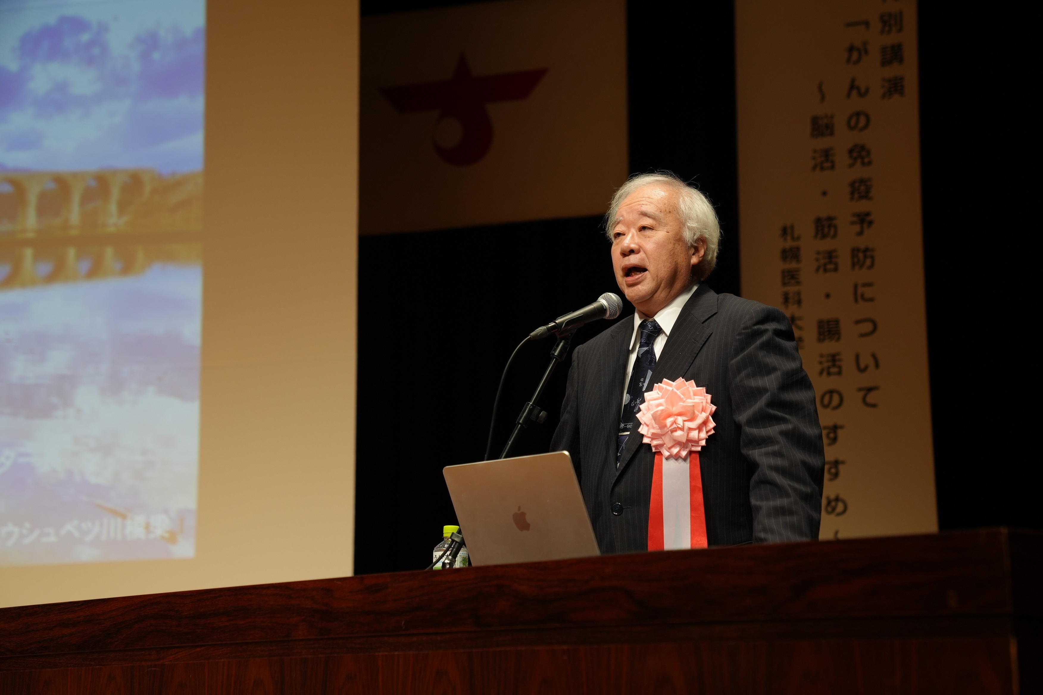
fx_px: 2028
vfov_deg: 19.5
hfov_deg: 28.8
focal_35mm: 70
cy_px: 348
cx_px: 522
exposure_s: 1/100
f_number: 4
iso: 500
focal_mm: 70
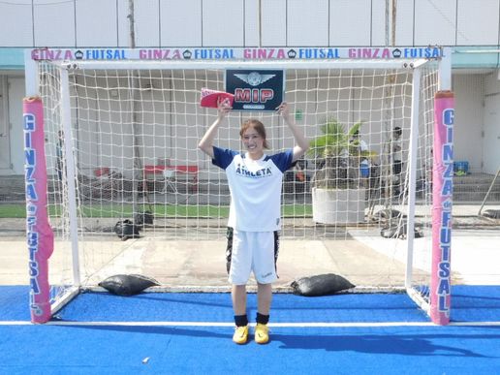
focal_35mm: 40
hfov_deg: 46.8
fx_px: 578
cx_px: 250
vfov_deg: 36.0
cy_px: 188
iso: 1600
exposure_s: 1/1500
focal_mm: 7.1
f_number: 7.2
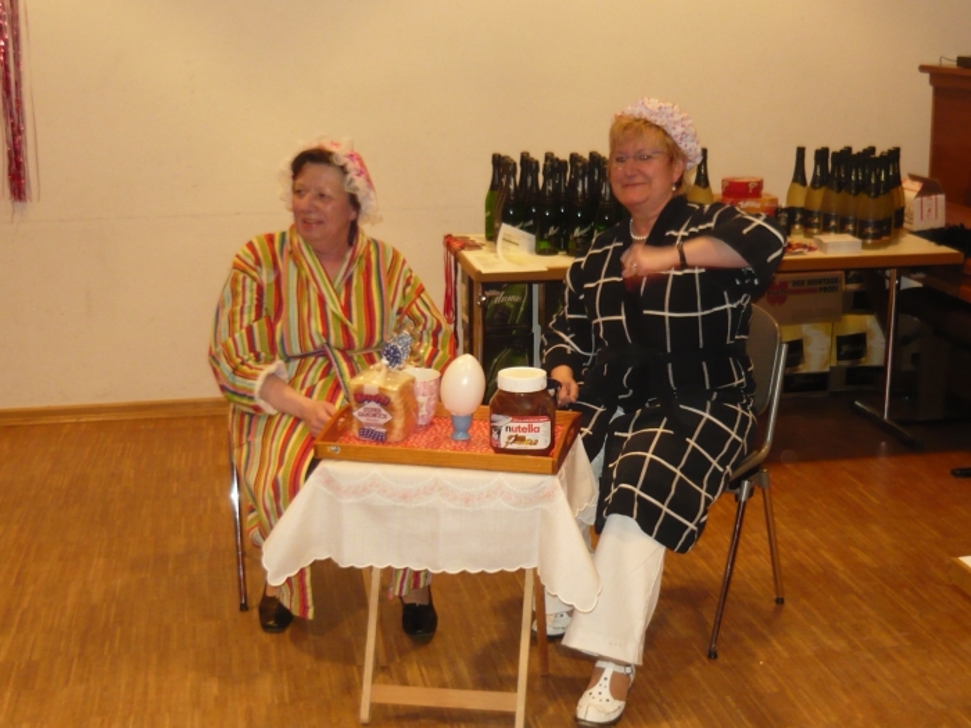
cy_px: 364
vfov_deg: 31.5
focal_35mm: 46
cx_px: 486
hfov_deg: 41.2
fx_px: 1290
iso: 250
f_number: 2.9
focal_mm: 6
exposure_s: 1/30
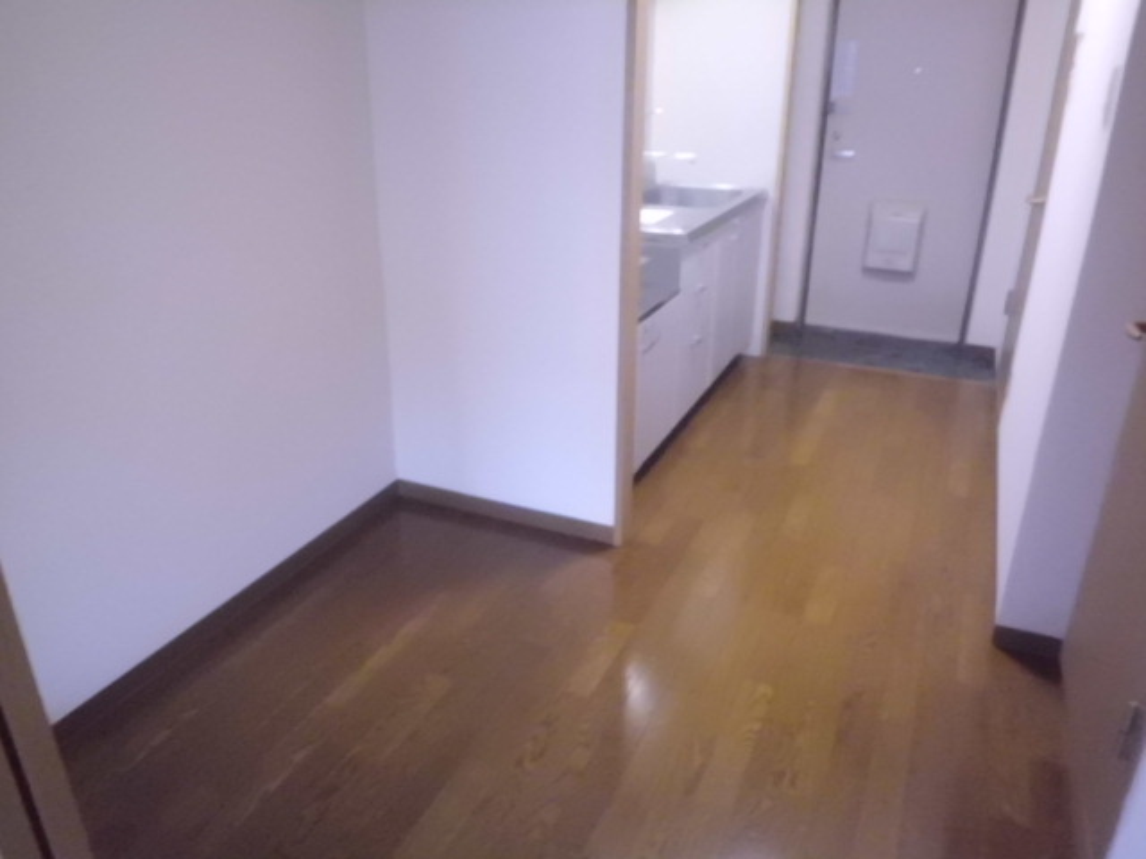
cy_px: 430
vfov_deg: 53.1
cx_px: 573
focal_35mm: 26
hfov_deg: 67.3
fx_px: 861
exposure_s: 1/40
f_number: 2.8
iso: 800
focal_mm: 4.7
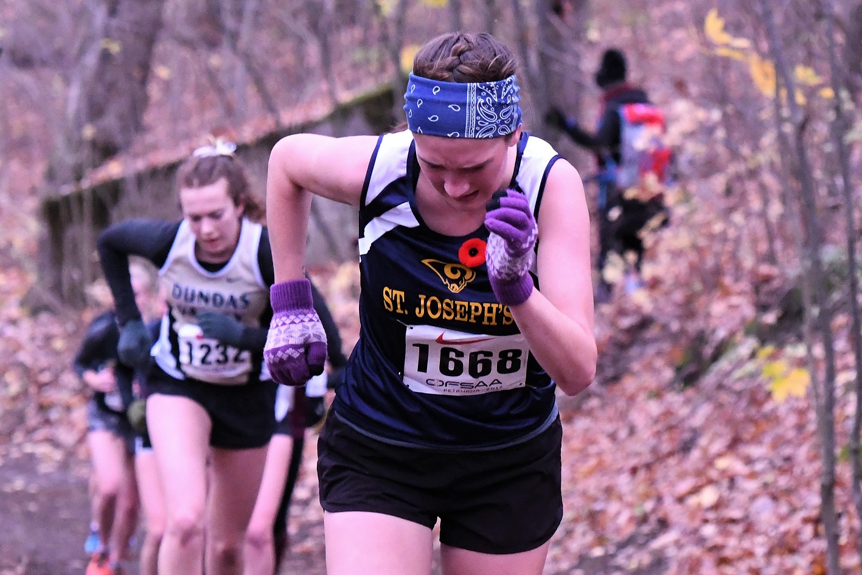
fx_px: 3771
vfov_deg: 8.7
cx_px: 431
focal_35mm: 158
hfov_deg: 13.0
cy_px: 288
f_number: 5
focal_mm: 105
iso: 6400
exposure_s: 1/800
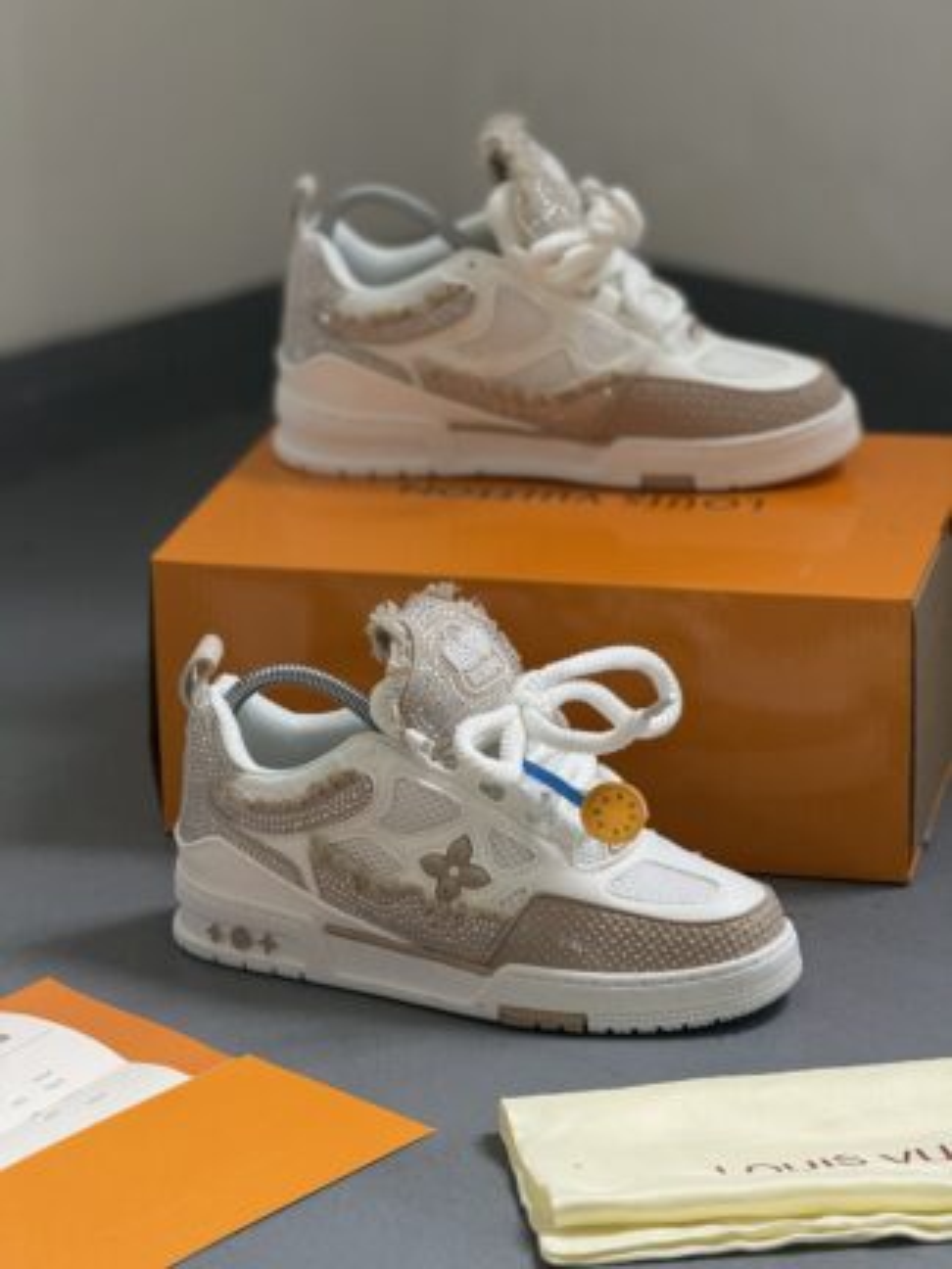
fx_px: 4400
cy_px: 634
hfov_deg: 12.3
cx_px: 476
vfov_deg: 16.4
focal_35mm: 120
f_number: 2.8
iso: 250
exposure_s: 1/69
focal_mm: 15.66
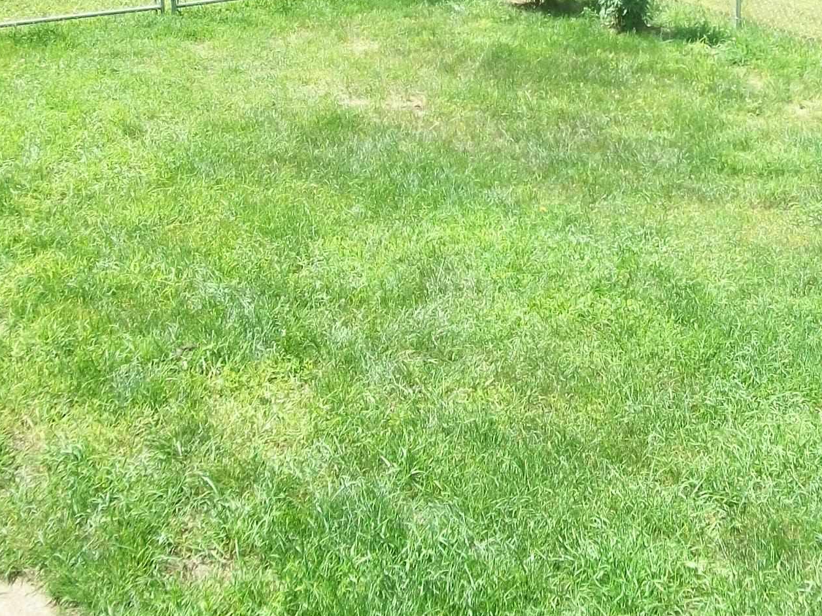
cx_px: 569
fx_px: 1567
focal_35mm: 66
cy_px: 24
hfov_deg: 29.1
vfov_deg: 21.6
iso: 80
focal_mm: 5.7
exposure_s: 1/400
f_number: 2.9
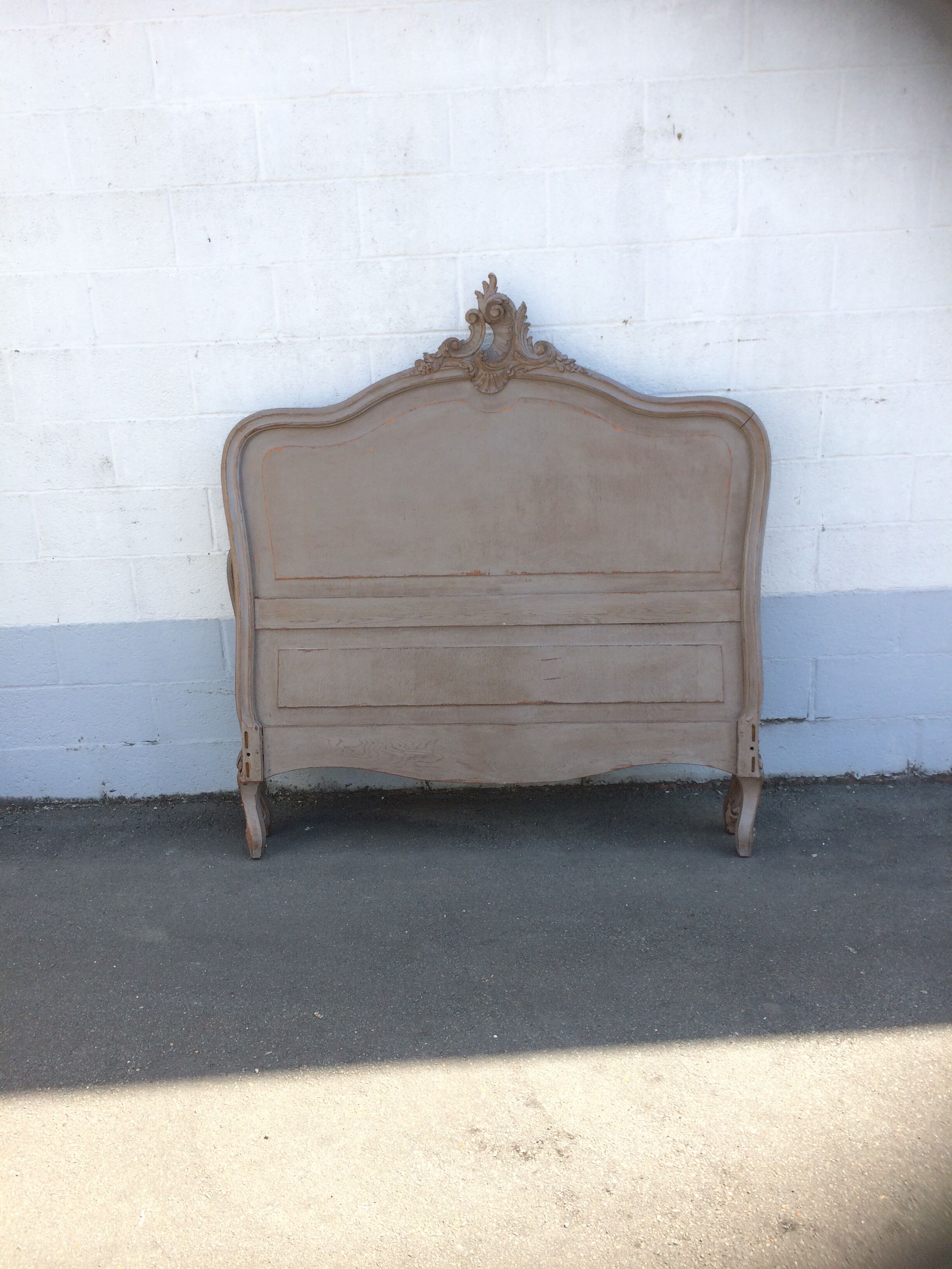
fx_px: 1063
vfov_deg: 61.7
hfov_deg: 48.2
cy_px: 634
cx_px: 476
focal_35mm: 29
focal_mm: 4.15
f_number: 2.2
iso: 32
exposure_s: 1/707
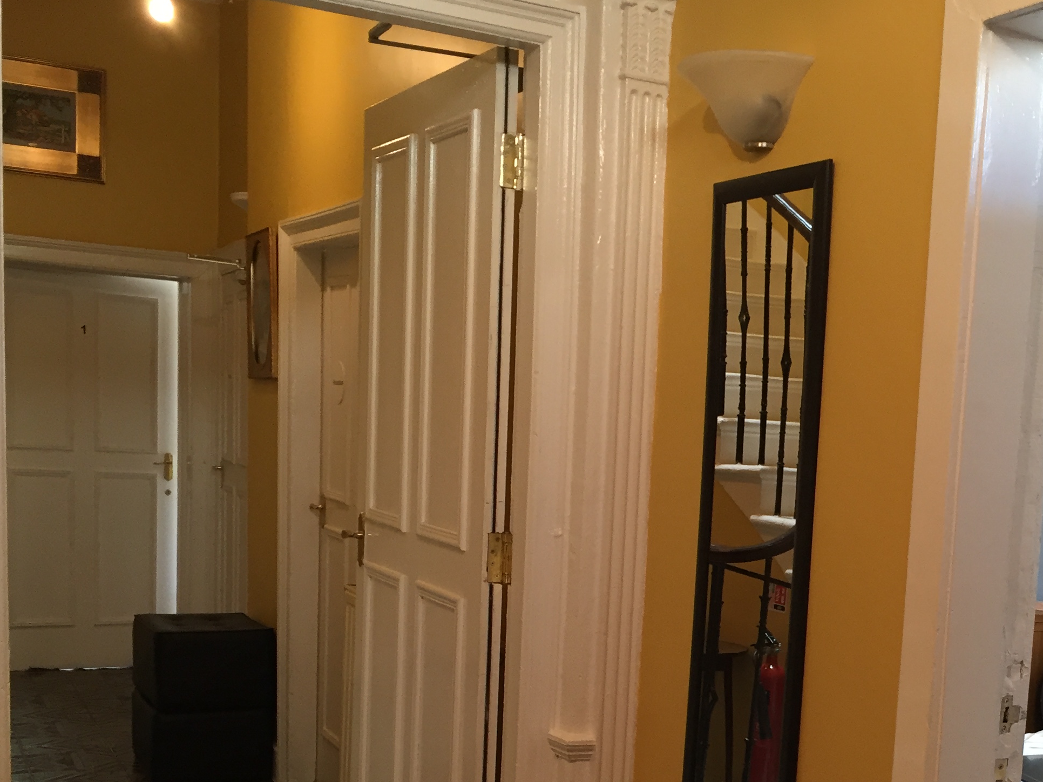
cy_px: 631
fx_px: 1476
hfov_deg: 37.6
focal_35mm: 49
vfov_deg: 29.0
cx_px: 820
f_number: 2.2
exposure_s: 1/33
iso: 125
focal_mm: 4.15
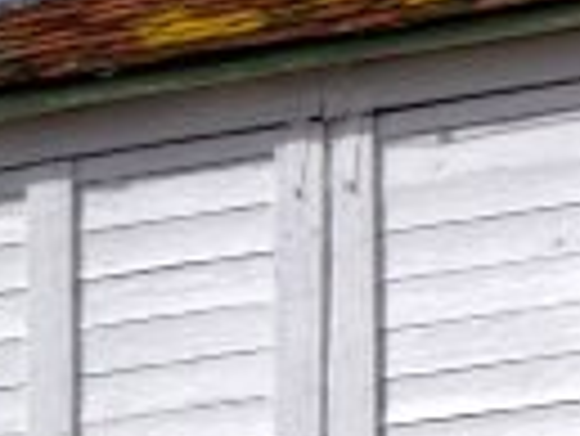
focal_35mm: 519
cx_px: 904
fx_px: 8704
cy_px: 432
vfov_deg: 2.9
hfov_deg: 3.8
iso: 64
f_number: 9.3
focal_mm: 17.1
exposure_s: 1/296
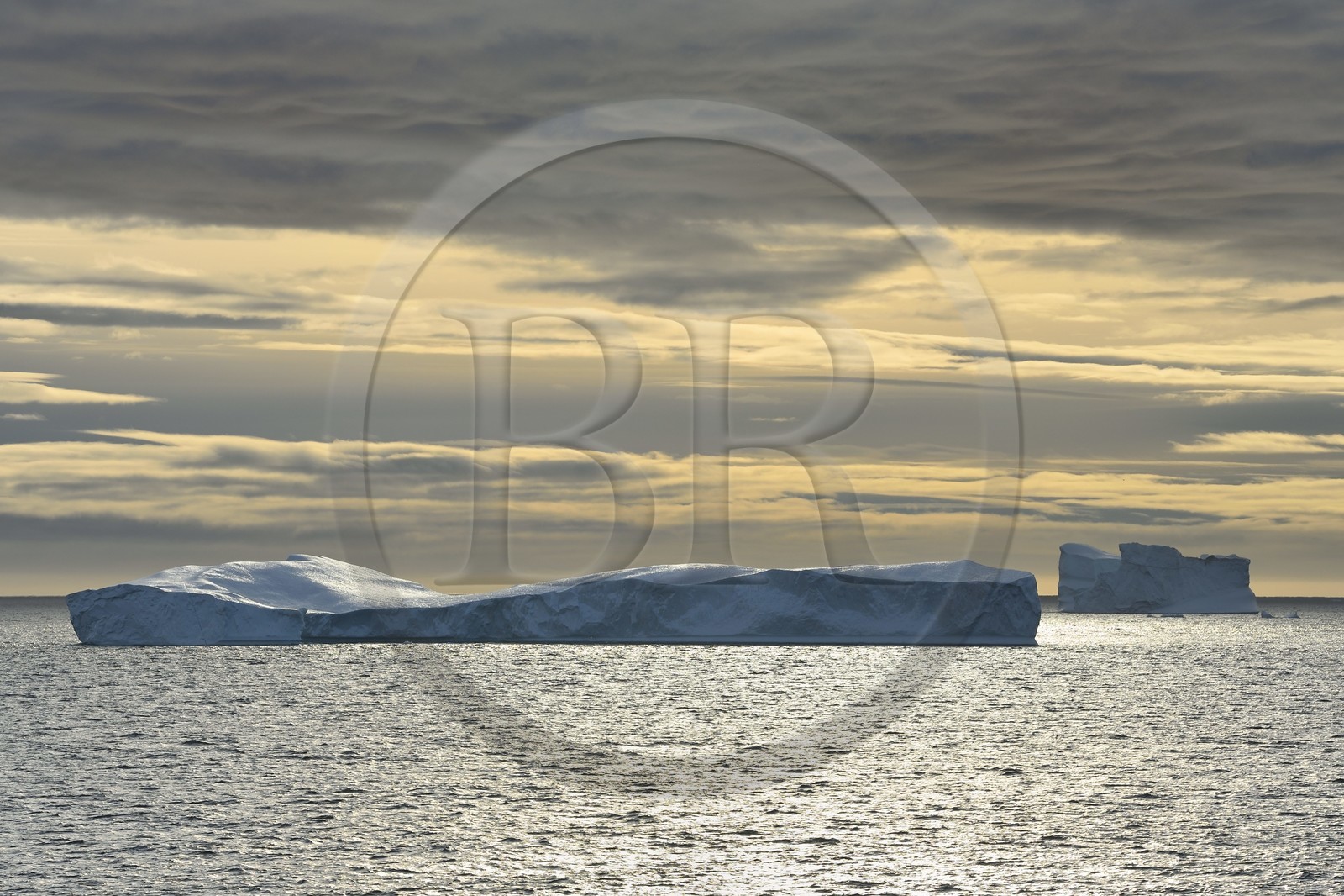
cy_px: 448
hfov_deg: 12.5
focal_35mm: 165
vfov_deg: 8.3
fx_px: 6158
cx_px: 672
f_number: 11
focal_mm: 165
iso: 200
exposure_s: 1/500
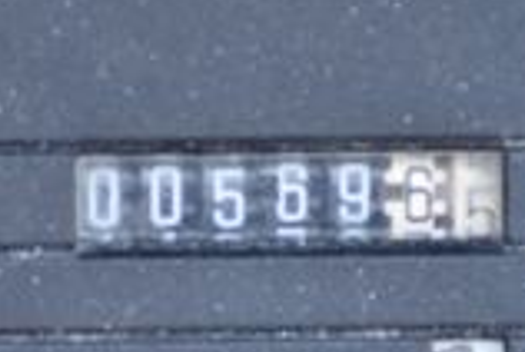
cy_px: 322
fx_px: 16612
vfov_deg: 1.2
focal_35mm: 1137
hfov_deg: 1.8
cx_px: 289
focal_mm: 240
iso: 1250
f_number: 6.3
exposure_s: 1/800
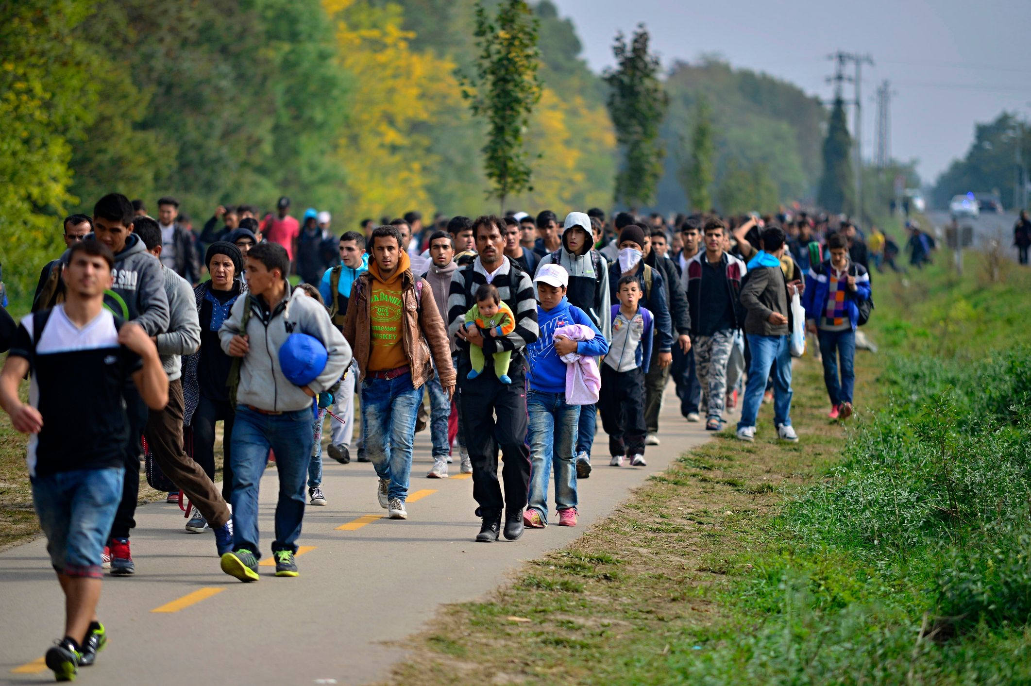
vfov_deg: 6.9
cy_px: 343
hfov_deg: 10.3
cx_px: 516
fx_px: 5724
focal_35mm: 200
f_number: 2.8
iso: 100
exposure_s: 1/2500
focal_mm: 200
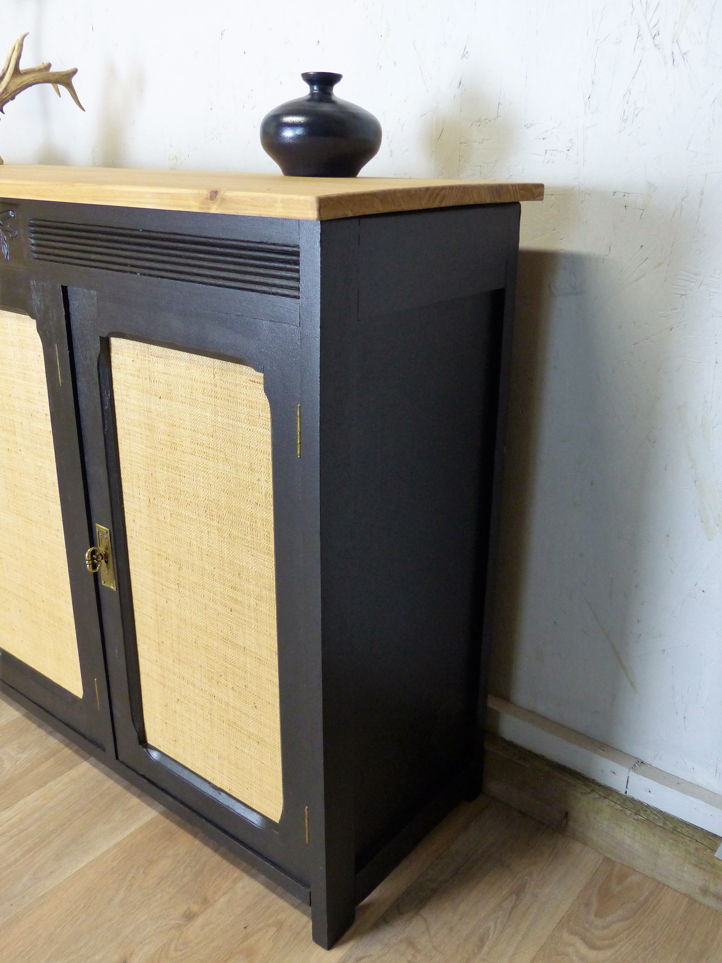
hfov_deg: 45.4
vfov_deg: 58.4
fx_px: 862
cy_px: 482
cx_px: 361
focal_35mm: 31
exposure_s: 1/30
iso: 400
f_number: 2.8
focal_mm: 5.4
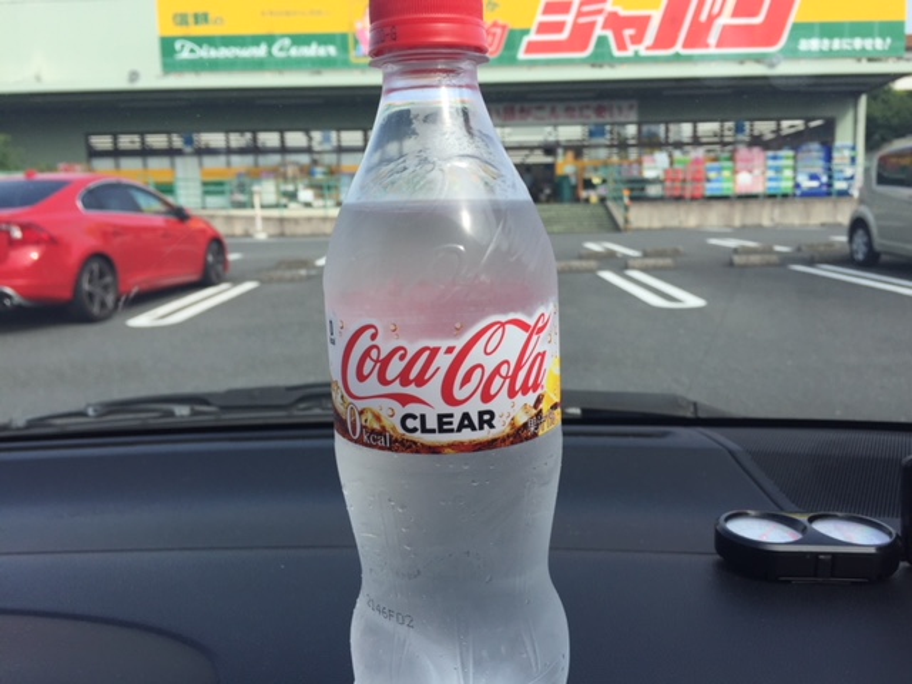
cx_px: 456
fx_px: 764
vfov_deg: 48.2
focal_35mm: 29
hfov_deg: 61.7
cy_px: 342
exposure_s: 1/824
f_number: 2.2
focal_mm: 4.15
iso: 32
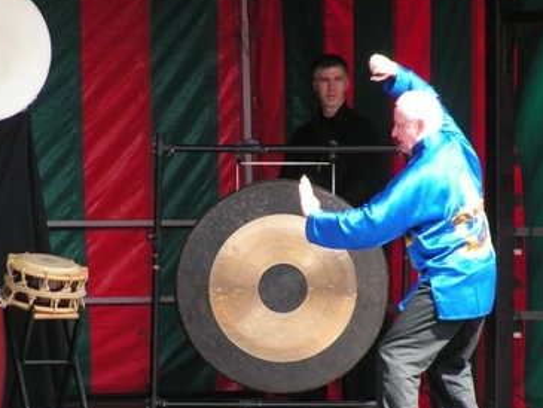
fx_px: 5994
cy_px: 221
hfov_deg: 5.2
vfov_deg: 3.9
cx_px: 254
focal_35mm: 382
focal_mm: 46.3
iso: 125
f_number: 3.2
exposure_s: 1/400
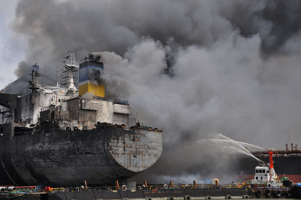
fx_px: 476
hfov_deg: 35.1
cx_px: 150
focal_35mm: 57
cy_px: 100
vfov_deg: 23.7
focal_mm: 38
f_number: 7.1
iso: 200
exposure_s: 1/1000
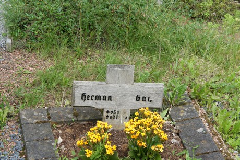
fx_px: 450
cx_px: 120
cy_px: 80
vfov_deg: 20.1
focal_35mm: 68
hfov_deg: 29.9
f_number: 5.6
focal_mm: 45
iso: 400
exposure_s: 1/200
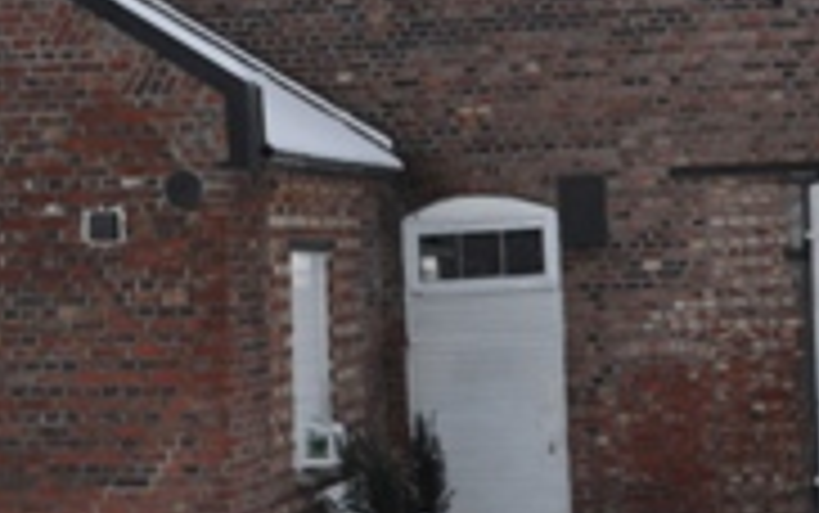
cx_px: 385
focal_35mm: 128
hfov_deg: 16.2
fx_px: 2869
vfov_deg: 10.2
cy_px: 72
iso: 250
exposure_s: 1/200
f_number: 4.5
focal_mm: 29
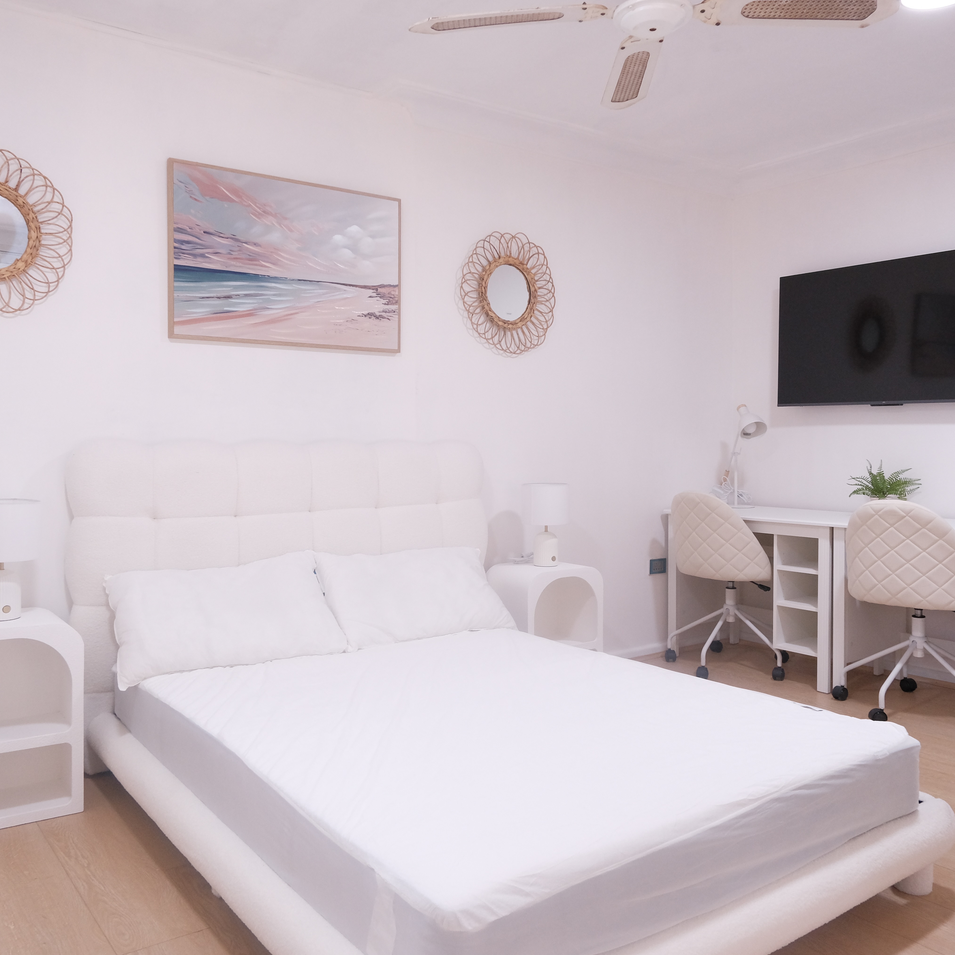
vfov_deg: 54.0
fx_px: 936
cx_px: 474
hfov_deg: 54.0
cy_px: 469
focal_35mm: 30
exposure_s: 1/100
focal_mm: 15
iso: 1250
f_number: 3.5
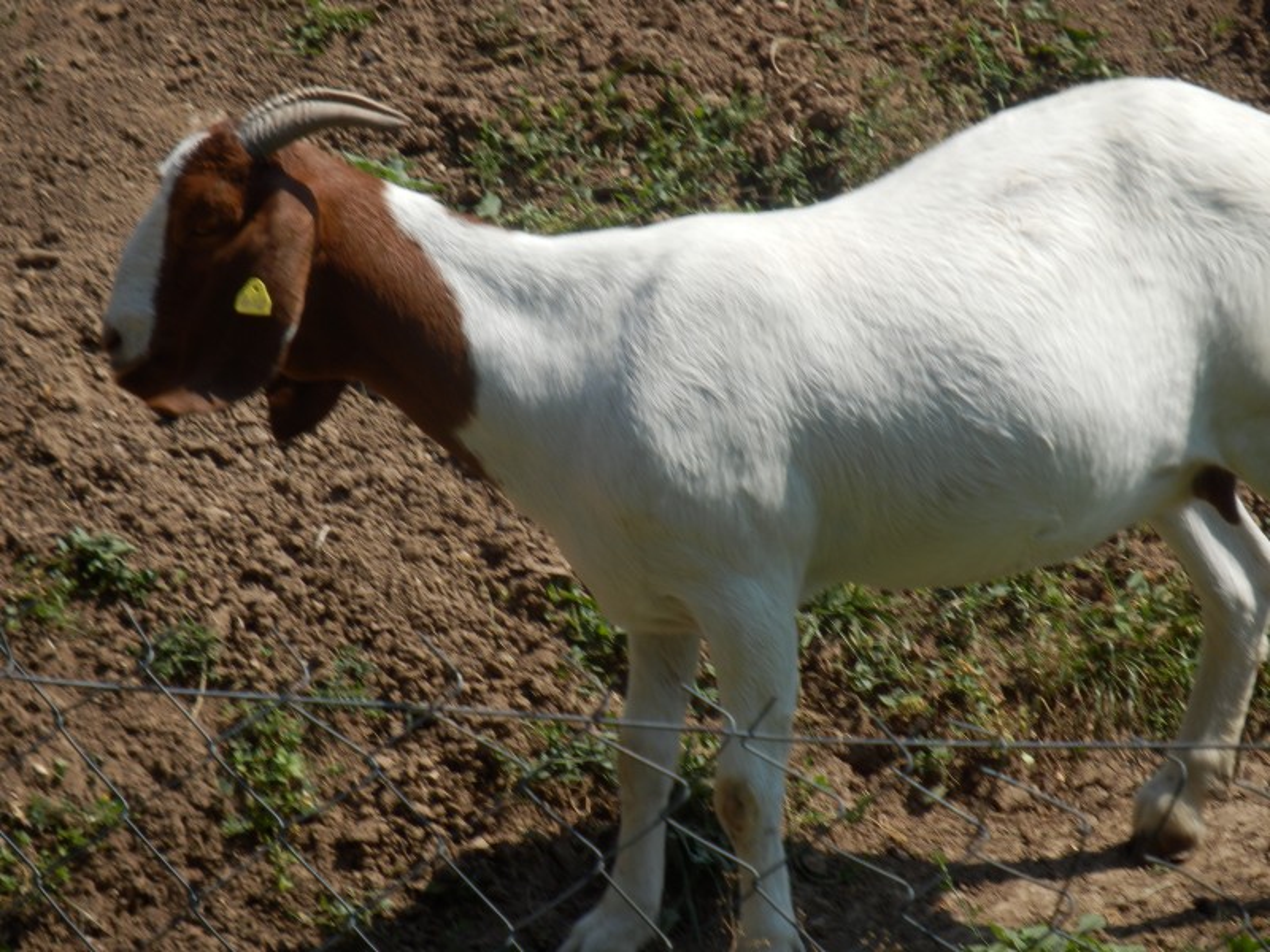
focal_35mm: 300
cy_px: 476
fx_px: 11006
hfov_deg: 6.6
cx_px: 635
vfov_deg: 5.0
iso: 80
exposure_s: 1/400
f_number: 5.9
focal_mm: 52.5
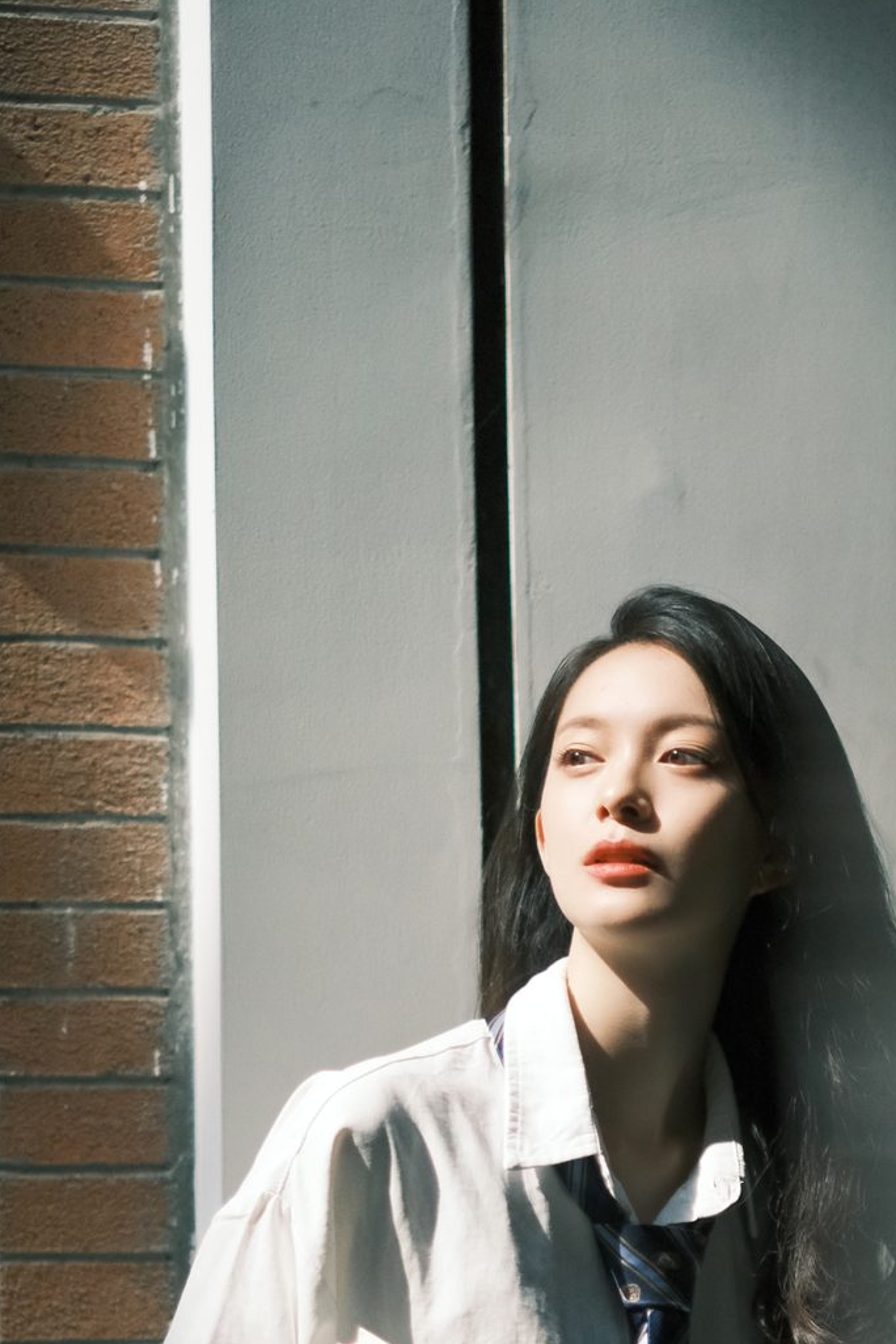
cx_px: 724
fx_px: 3472
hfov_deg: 14.6
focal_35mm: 93
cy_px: 1130
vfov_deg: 21.6
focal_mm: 35
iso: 3200
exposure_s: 1/32000
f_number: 1.4
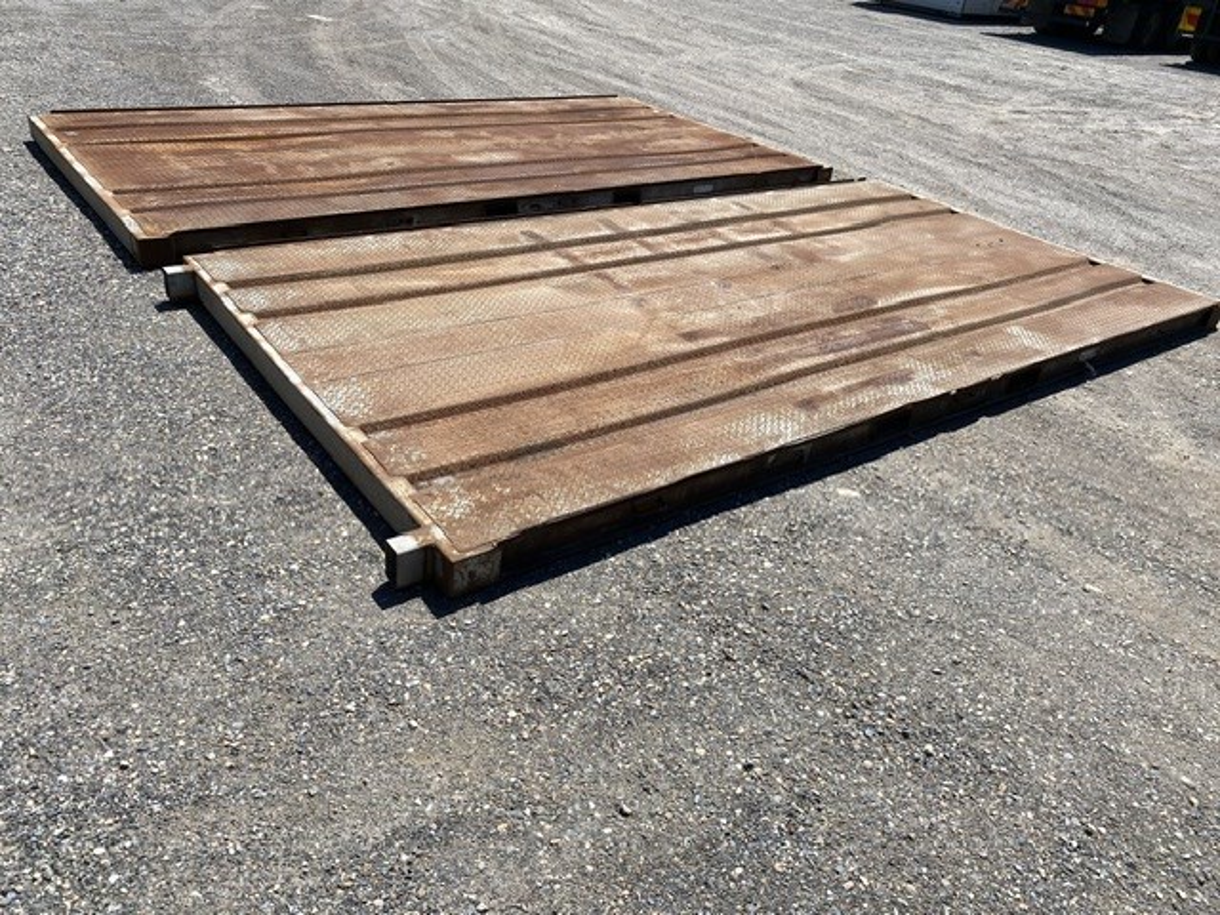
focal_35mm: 26
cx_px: 610
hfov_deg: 67.3
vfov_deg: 53.1
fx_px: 916
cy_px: 458
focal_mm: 4.25
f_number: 1.8
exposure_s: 1/3300
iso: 32
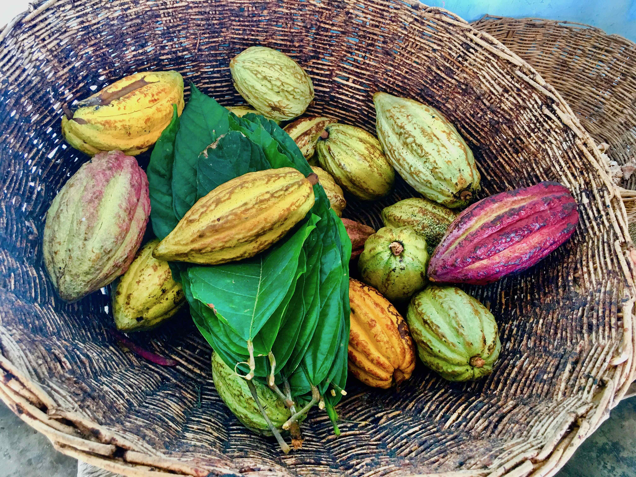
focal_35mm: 29
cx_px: 318
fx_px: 533
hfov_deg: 61.7
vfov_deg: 48.2
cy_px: 238
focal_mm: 4.15
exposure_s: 1/15
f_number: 2.2
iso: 32
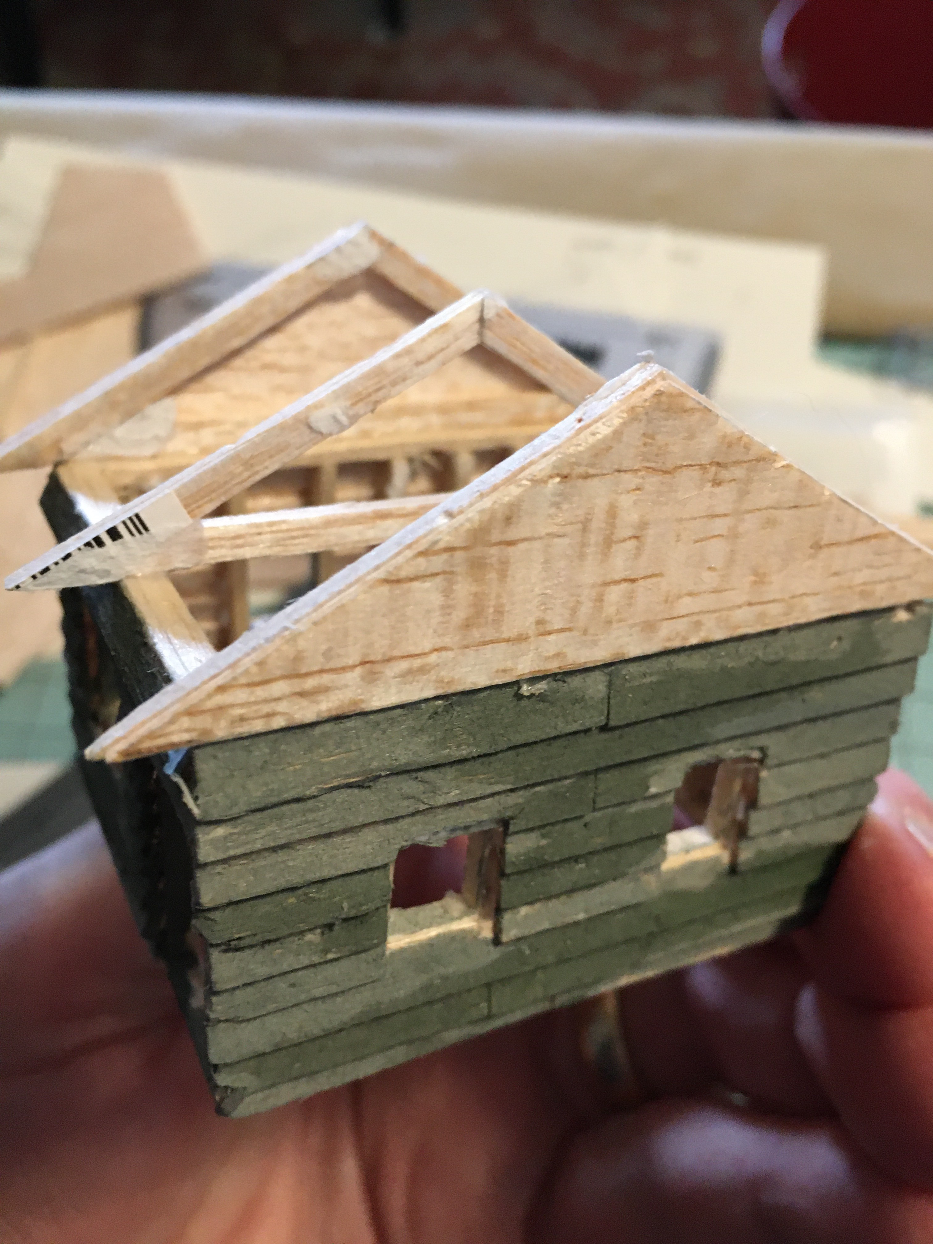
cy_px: 622
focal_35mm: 29
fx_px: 1042
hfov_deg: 48.2
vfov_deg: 61.7
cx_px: 466
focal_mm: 4.15
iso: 200
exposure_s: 1/30
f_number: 2.2
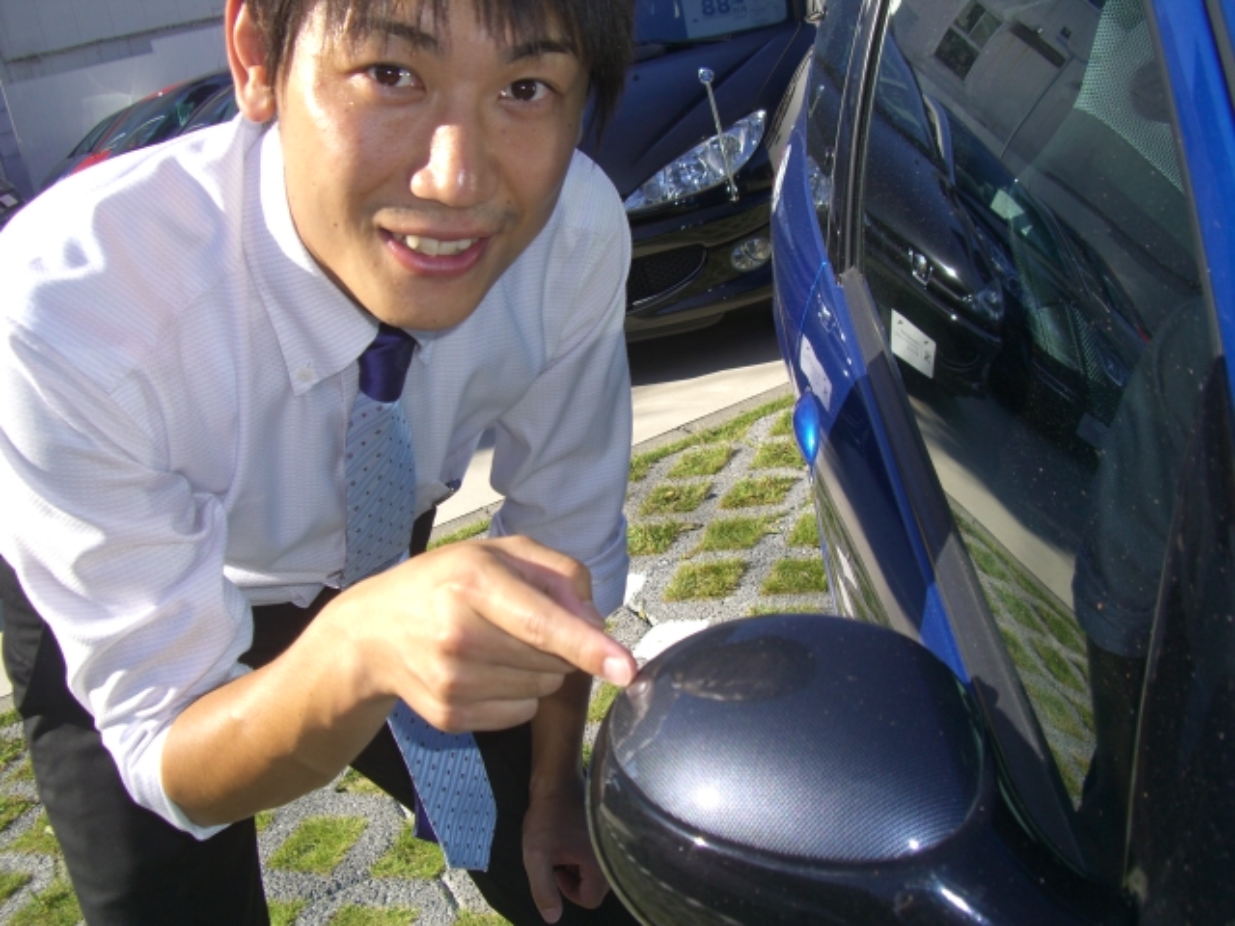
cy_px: 463
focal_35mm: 38
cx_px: 618
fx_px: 1356
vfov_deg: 37.7
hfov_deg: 49.0
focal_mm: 7.9
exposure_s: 1/160
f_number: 5.6
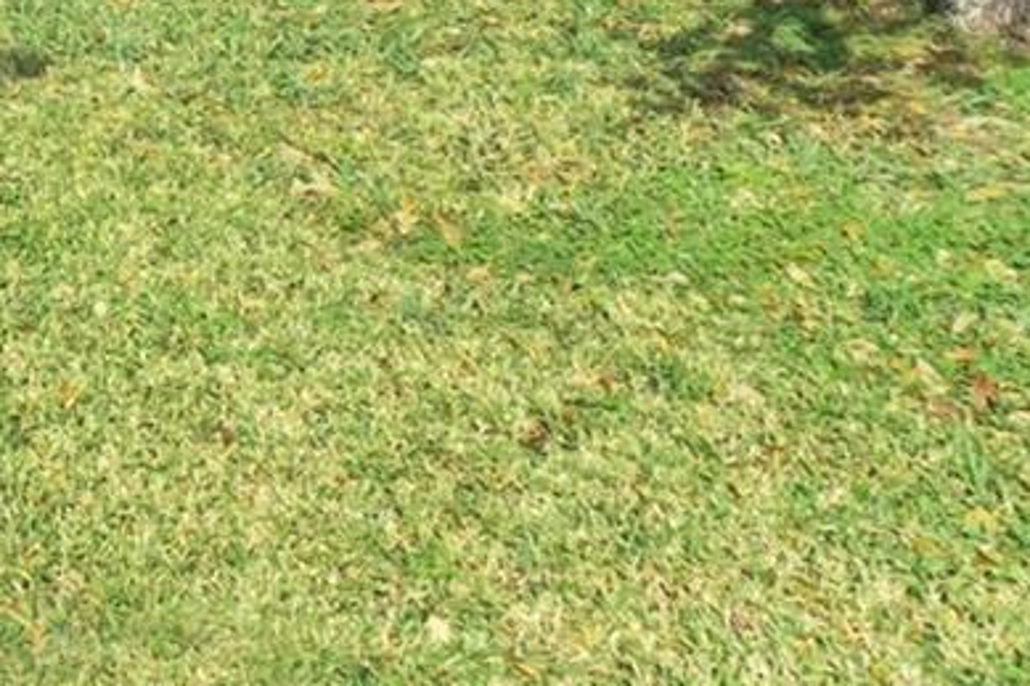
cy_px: -466
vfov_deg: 16.8
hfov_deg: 20.4
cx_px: -826
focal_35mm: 70
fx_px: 2002
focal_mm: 11.5
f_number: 9
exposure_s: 1/40
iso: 250
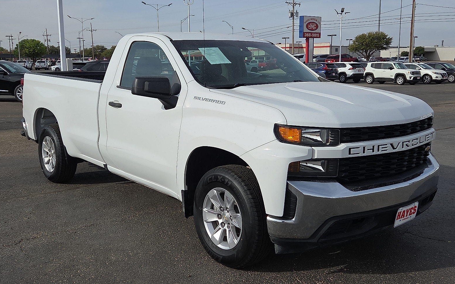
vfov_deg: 33.6
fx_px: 471
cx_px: 225
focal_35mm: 38
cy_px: 132
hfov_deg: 51.5
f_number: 1.8
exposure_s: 1/10000
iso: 77
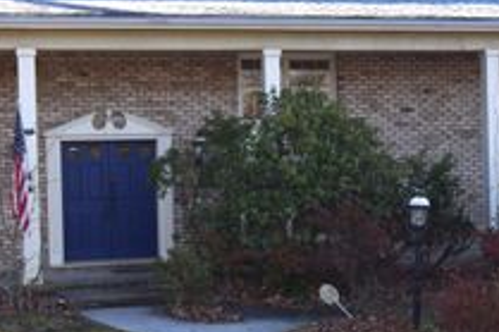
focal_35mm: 79
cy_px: 207
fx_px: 1094
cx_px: 267
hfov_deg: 25.7
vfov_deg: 17.2
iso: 100
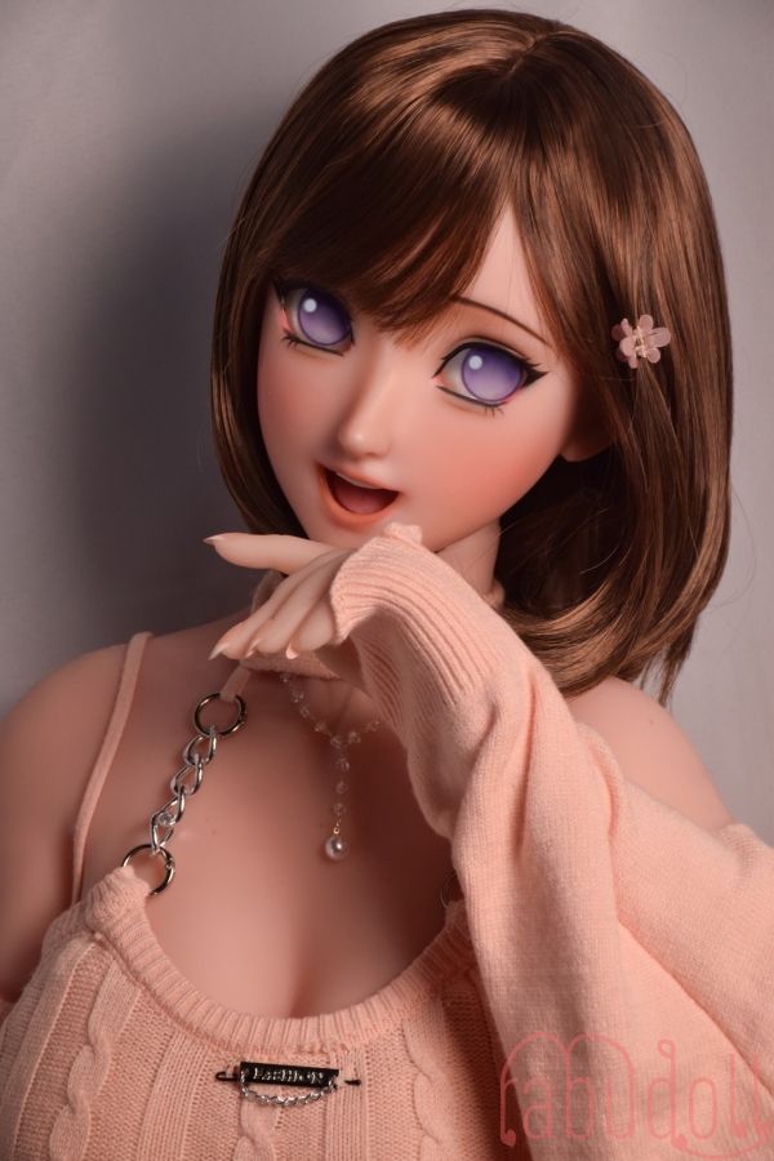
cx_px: 387
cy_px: 580
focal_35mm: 112
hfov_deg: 12.2
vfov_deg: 18.2
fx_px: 3628
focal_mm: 75
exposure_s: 1/125
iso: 500
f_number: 8
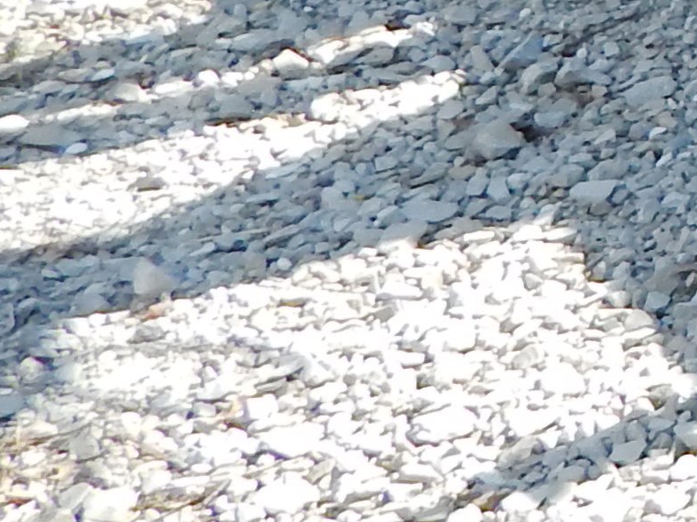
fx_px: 2597
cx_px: 2038
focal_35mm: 129
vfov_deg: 10.9
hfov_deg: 10.8
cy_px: -371
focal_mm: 4
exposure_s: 1/500
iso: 125
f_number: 3
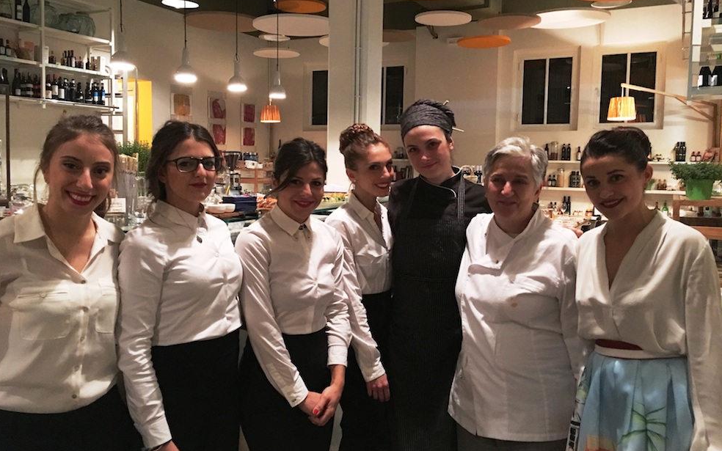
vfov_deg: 40.6
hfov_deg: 61.2
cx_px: 360
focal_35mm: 31
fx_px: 610
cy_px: 202
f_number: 2.2
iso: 200
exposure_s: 1/8
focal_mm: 4.15
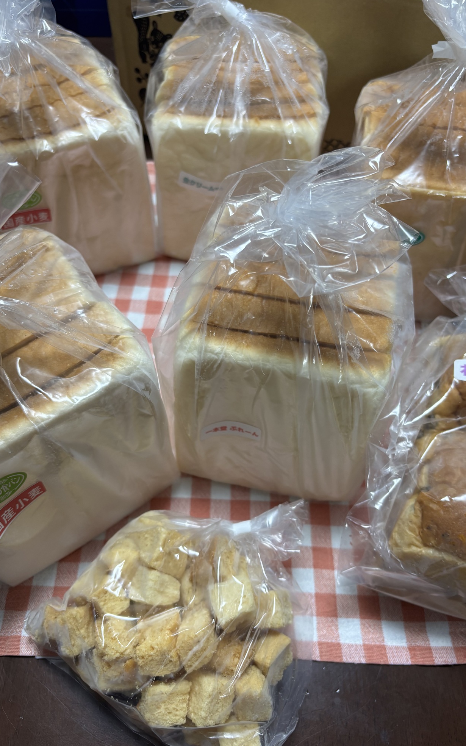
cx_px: 249
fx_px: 569
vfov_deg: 66.5
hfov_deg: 44.5
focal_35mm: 28
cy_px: 370
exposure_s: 1/100
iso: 125
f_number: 1.6
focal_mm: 5.96
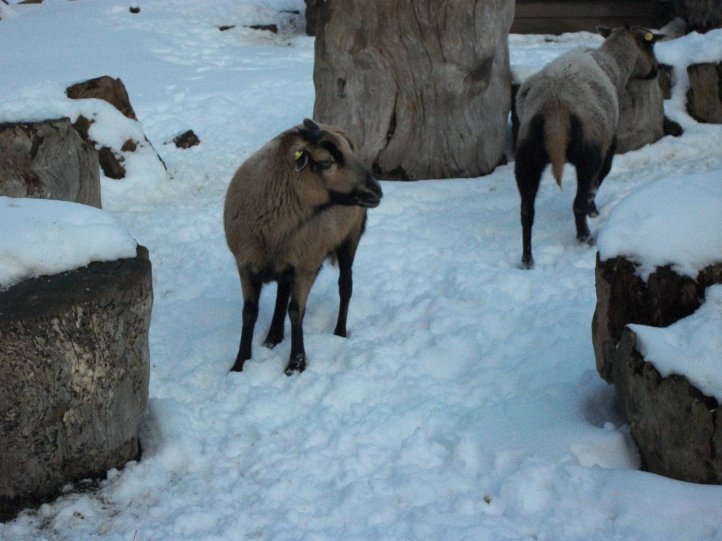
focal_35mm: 96
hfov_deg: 20.4
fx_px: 2002
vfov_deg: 15.4
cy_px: 270
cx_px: 361
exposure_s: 1/500
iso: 374
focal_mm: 17.1
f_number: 5.2
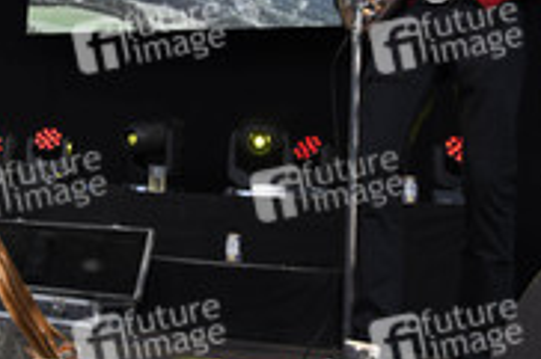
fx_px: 1006
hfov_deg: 29.1
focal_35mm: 67
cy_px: -36
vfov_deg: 19.4
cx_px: 70
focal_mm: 27
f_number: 8
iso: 400
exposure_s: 1/160
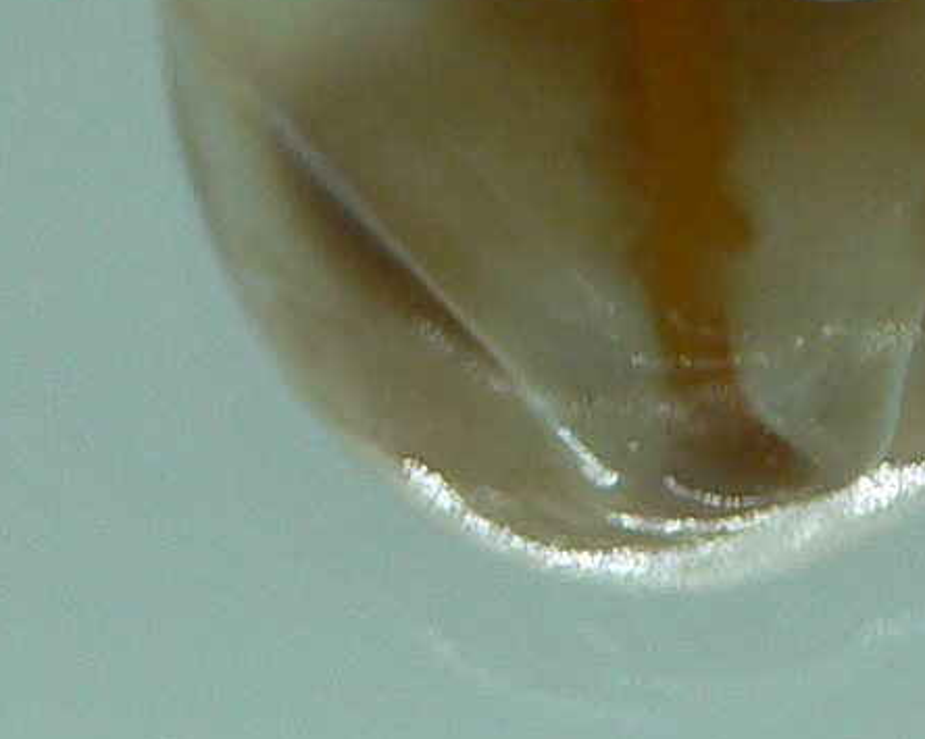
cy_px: -539
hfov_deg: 12.4
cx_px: 710
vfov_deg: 9.5
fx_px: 4242
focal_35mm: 155
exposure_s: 1/80
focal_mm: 4.6
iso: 80
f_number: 2.8
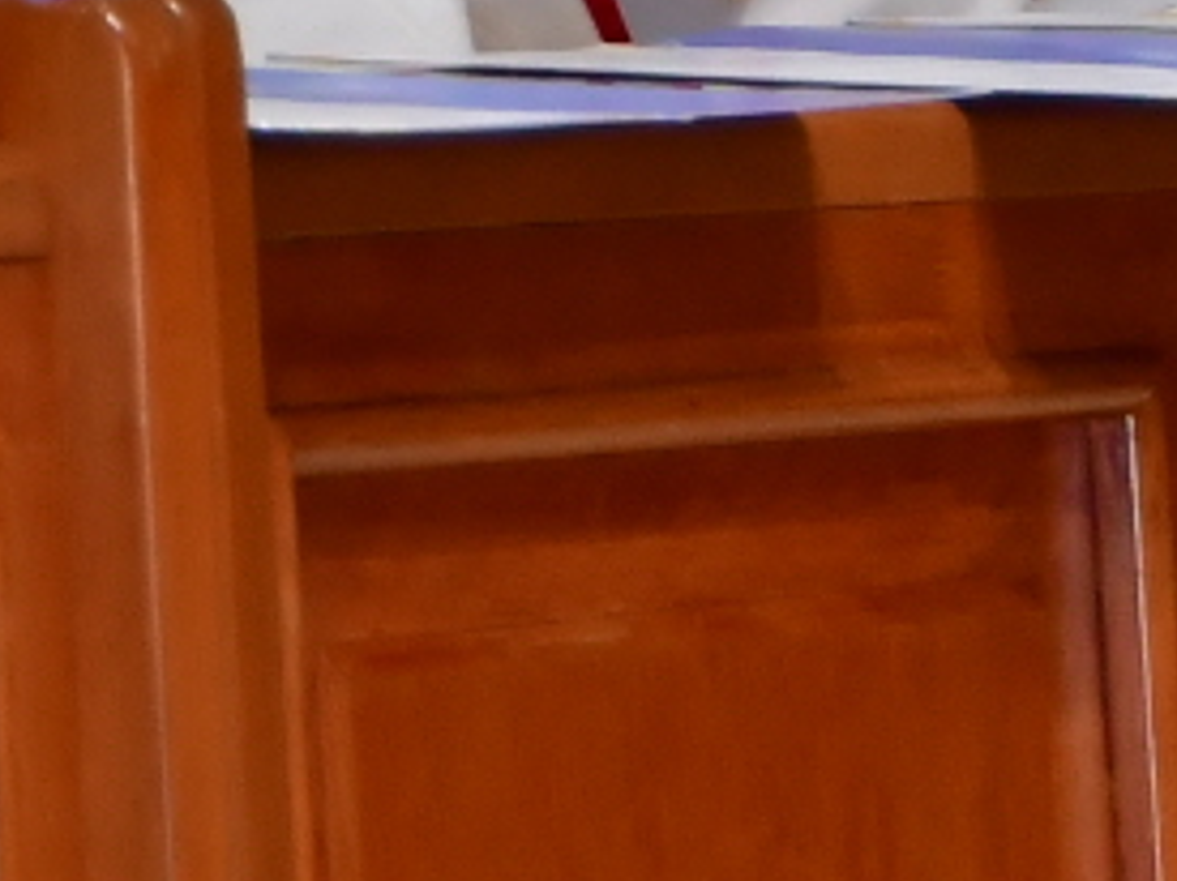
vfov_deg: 1.4
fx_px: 35278
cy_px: -1377
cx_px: 56
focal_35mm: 1038
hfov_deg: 1.9
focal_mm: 110
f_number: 5.6
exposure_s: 1/125
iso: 900
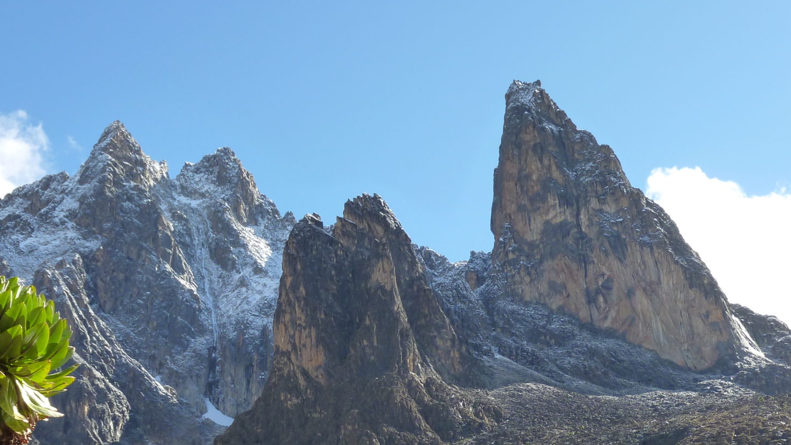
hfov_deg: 34.4
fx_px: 1279
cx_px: 396
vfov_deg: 19.5
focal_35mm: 61
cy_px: 355
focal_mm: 7.2
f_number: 4
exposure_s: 1/250
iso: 125
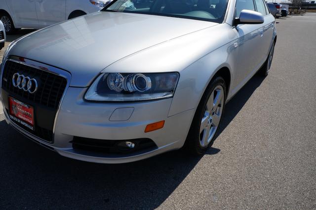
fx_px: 237
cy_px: 105
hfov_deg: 67.4
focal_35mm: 27
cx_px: 158
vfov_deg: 47.8
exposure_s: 1/160
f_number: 13
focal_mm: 18
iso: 100
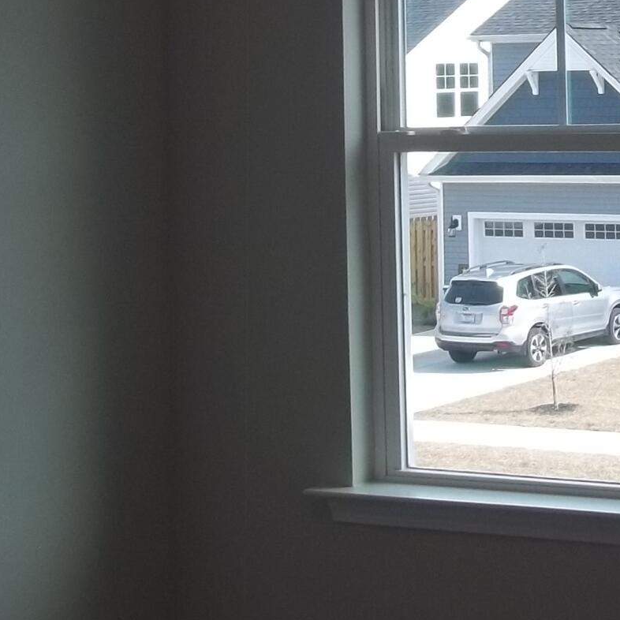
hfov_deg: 15.8
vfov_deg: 15.9
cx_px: 651
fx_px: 2188
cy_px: 33
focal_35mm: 108
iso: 64
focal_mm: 5.7
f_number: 2.9
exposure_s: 1/250
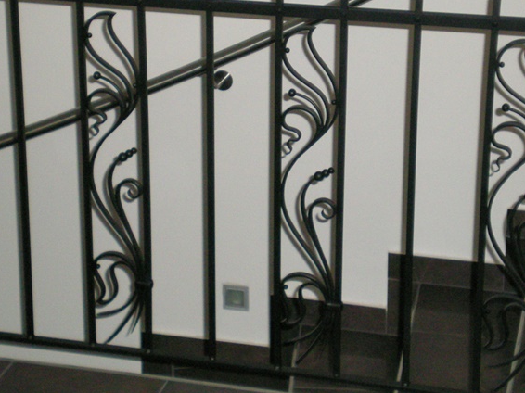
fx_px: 1501
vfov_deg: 14.9
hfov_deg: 19.8
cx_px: 258
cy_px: 136
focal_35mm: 99
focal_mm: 9.3
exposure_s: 1/60
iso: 326
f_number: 3.9
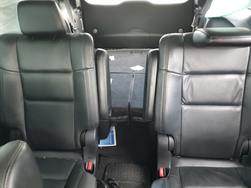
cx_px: 126
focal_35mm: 26
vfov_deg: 53.1
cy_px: 94
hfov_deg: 67.3
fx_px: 189
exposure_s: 1/30
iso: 313
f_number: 1.5
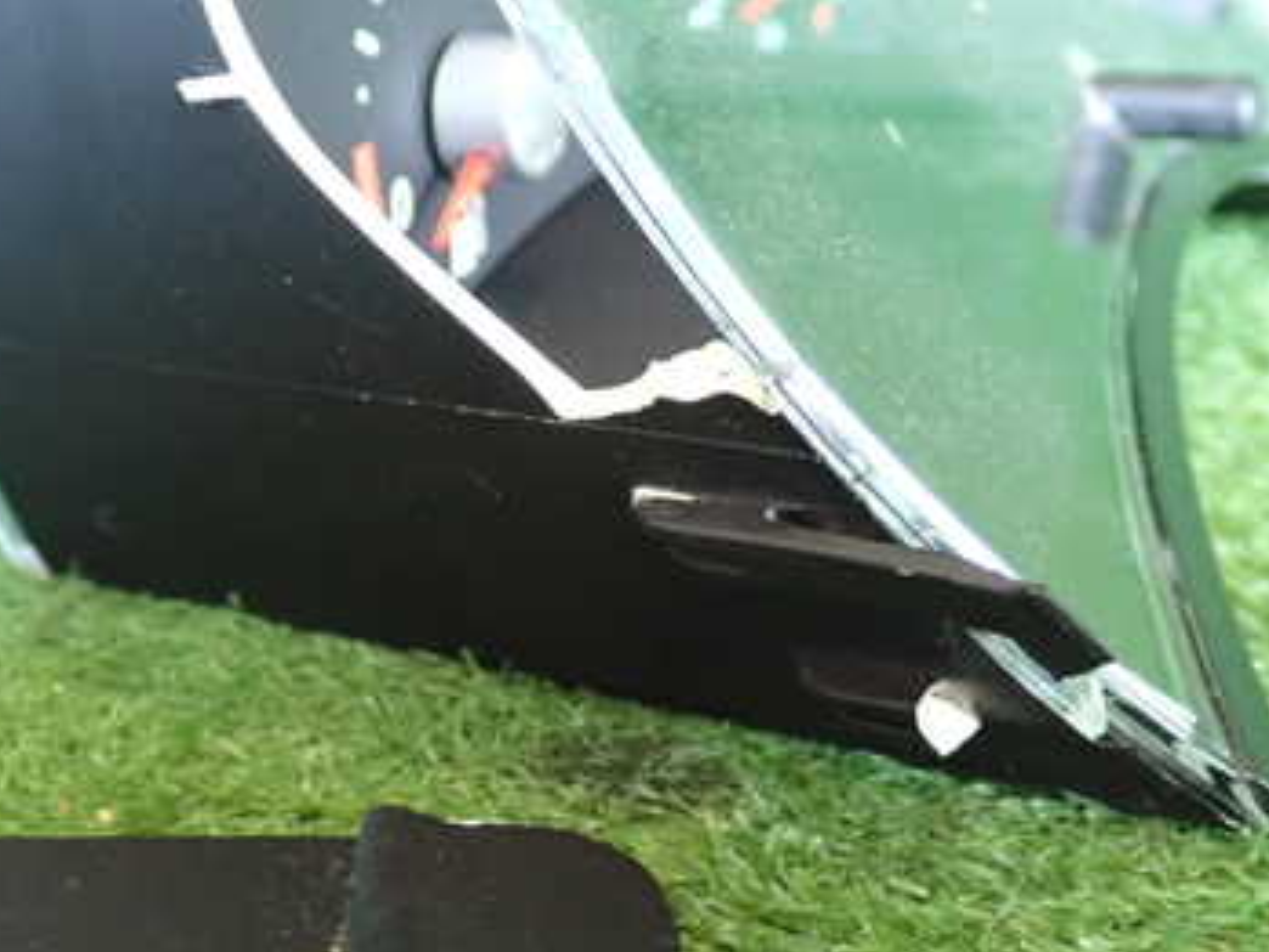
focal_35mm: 62
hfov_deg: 31.1
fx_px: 2273
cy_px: 467
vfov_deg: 23.7
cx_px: 511
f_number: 2.5
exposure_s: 1/40
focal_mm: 6.37
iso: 640
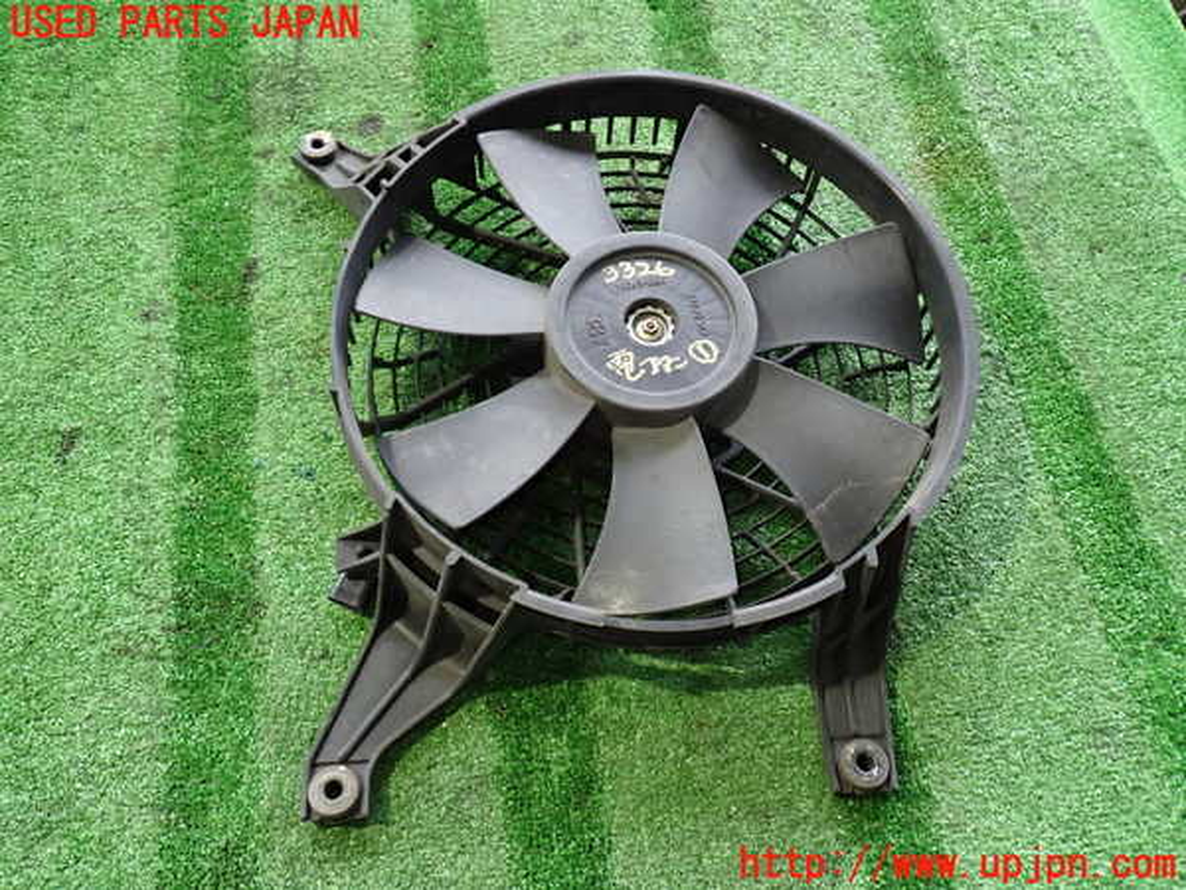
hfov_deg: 60.0
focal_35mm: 30
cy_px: 445
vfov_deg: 46.8
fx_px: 1028
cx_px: 593
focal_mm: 5.4
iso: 400
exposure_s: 1/30
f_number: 2.3
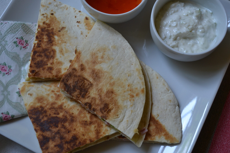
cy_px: 76
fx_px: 345
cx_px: 115
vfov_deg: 25.1
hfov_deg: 36.9
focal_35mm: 54
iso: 400
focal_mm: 36
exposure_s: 1/50
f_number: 5
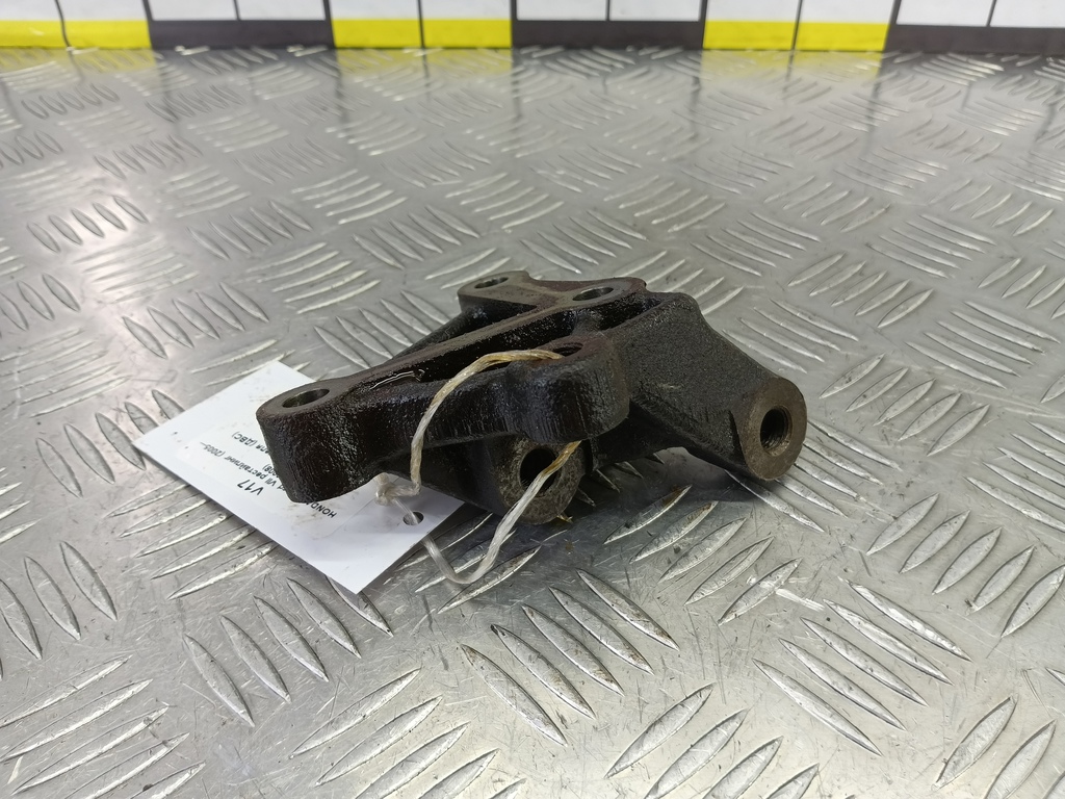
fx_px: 708
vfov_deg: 58.9
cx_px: 532
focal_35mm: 23
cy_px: 400
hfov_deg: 73.9
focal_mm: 4.11
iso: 131
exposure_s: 1/50
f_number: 1.6
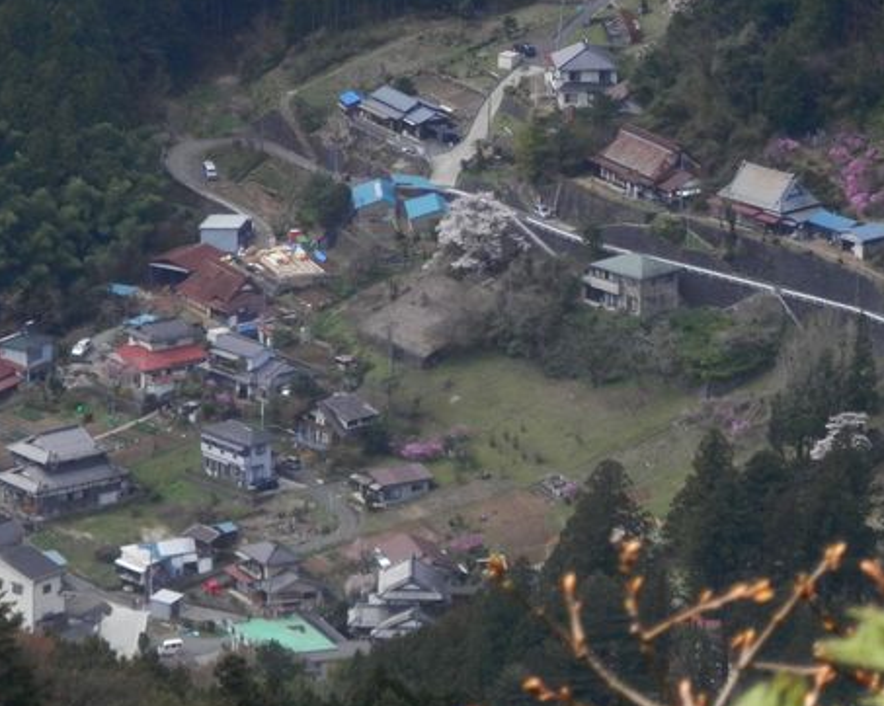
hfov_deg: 5.5
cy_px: 318
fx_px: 9205
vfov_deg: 4.4
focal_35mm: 352
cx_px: 357
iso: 160
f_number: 5.9
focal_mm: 36.5
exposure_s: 1/200
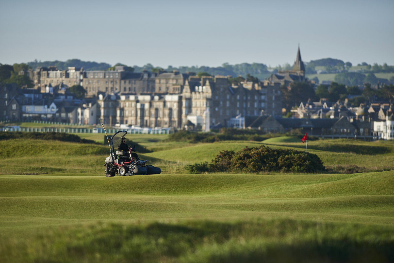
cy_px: 132
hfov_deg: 6.9
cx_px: 197
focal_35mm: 300
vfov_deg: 4.6
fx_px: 3284
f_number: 2.8
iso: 400
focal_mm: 300
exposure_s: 1/4000
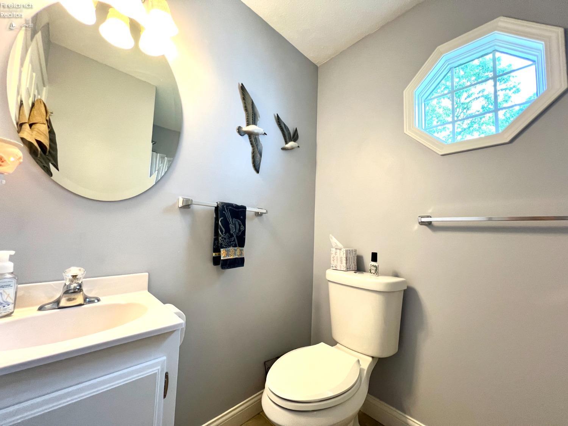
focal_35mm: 13
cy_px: 213
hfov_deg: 106.2
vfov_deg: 89.9
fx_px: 213
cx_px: 284
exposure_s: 1/60
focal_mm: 1.57
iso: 160
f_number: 1.8
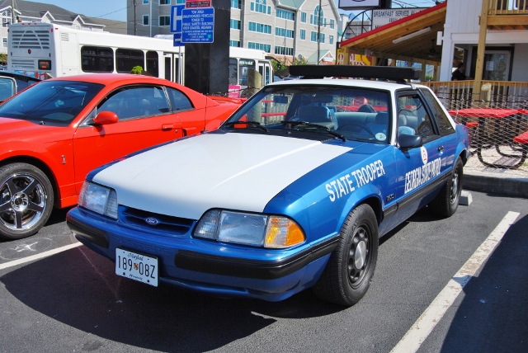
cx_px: 264
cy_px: 176
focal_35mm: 36
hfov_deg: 53.1
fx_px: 528
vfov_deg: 36.9
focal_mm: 24
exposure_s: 1/400
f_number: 10
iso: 200
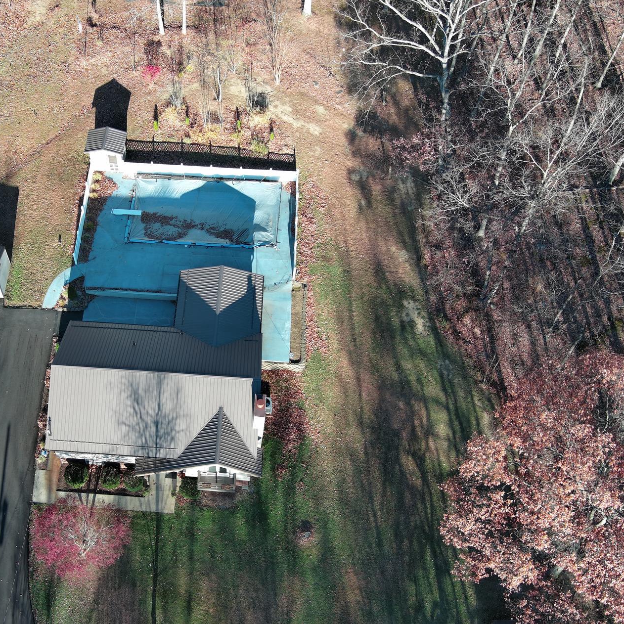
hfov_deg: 41.2
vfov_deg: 41.8
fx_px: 816
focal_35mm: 40
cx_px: 193
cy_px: 329
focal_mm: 10.57
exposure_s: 1/237
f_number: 2.8
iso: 100
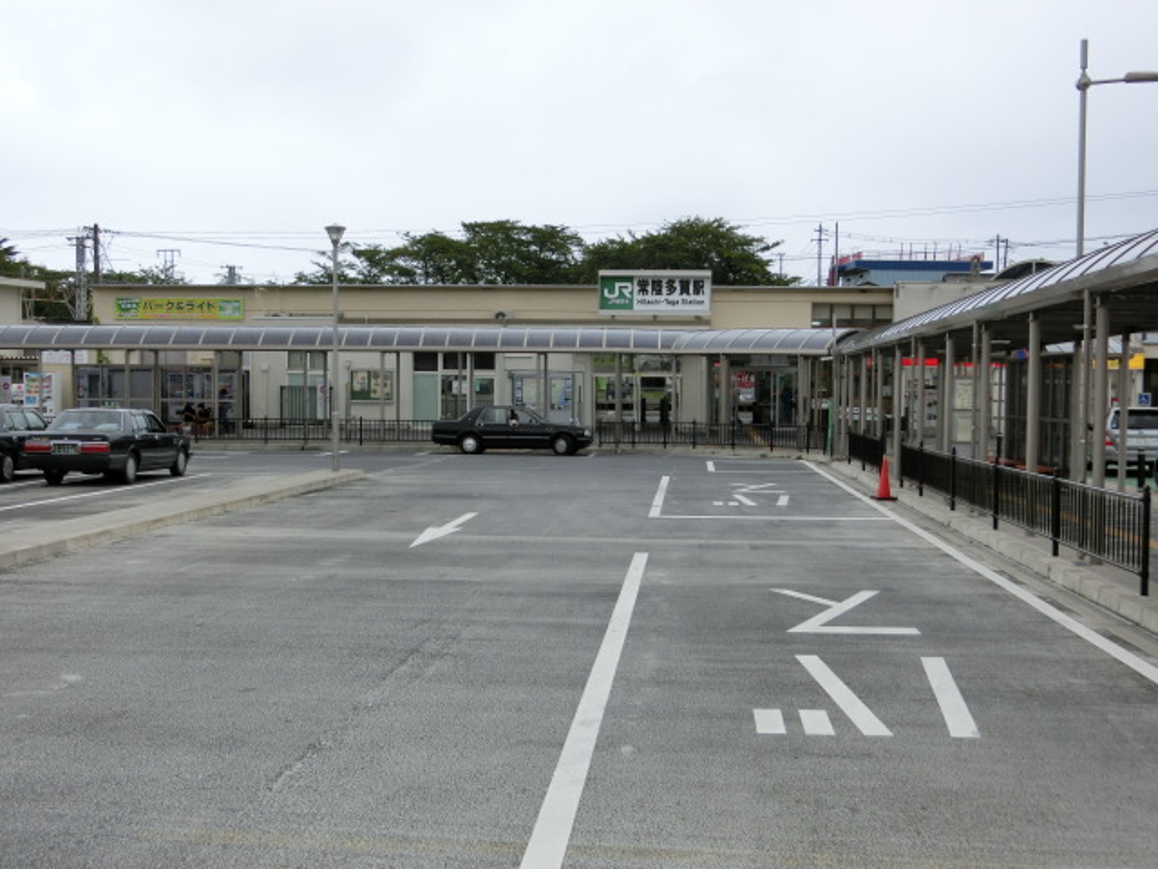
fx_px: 1505
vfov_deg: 32.2
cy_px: 434
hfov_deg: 42.1
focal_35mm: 45
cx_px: 579
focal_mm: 8
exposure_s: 1/160
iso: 80
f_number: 4.4
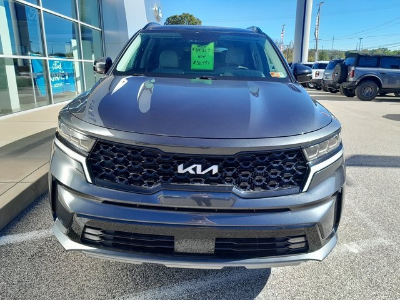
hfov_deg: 65.3
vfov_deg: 51.4
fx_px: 312
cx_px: 200
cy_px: 150
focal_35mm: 27
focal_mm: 4
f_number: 1.8
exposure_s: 1/139
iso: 40
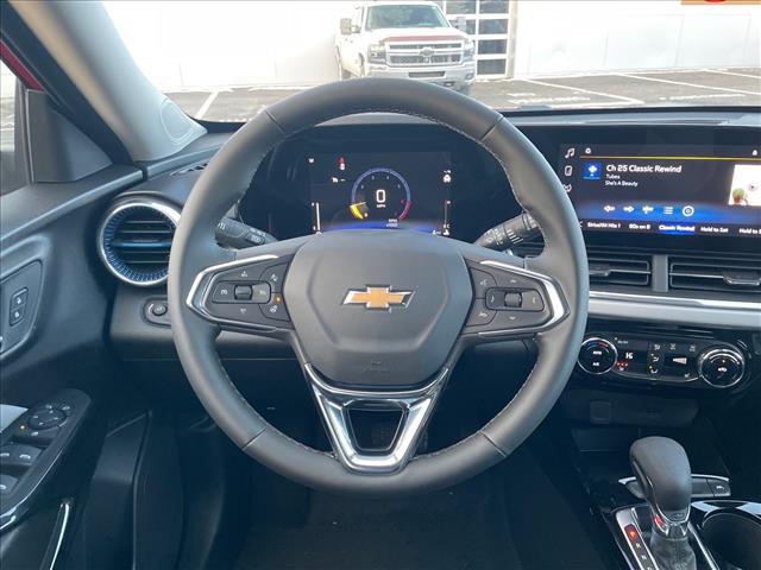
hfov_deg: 67.3
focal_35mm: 26
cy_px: 285
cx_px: 380
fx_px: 572
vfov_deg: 53.1
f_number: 1.6
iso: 500
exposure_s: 1/53
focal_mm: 4.2
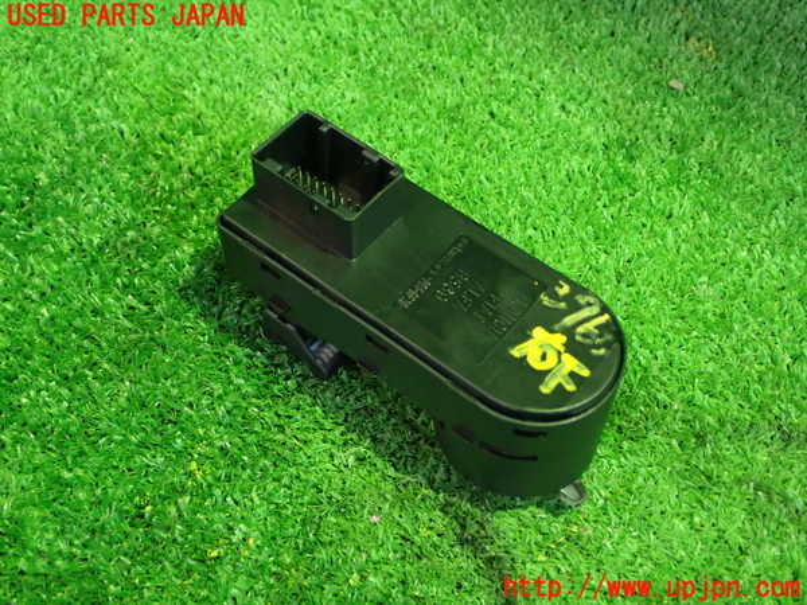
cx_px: 404
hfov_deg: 40.4
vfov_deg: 30.9
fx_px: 1096
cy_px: 302
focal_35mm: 47
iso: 800
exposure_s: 1/13
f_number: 3.1
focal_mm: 8.4
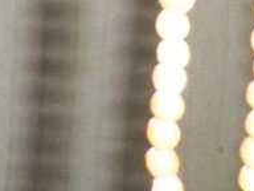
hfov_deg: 11.1
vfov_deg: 9.6
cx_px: -364
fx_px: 1093
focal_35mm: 149
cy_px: -127
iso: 320
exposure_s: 1/40
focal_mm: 5
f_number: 3.9
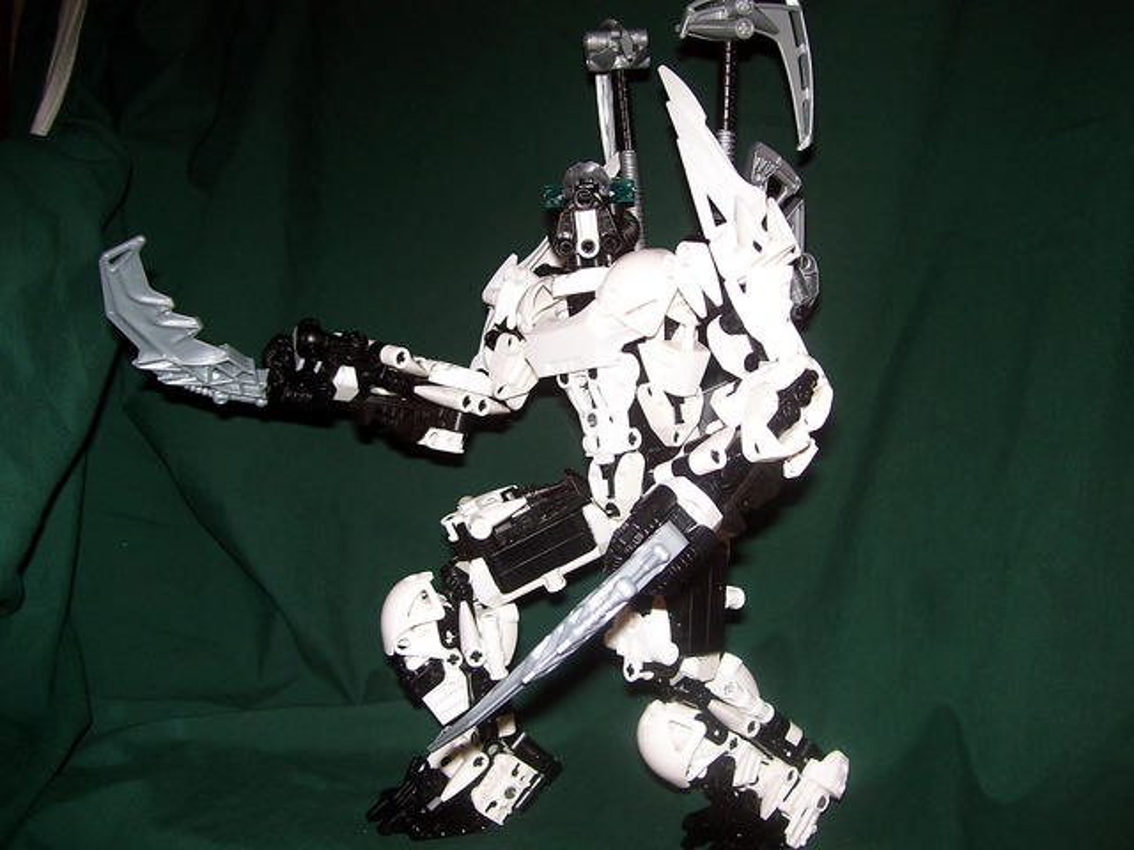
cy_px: 425
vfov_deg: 39.7
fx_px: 1179
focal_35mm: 36
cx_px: 567
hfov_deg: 51.4
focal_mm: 6
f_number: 2.7
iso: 80
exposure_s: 1/60
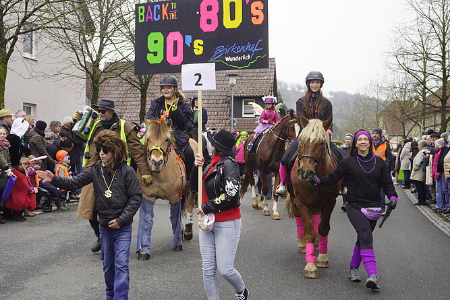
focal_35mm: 52
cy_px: 174
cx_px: 197
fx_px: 650
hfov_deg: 38.1
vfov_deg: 26.0
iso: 100
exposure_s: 1/80
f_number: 5.6
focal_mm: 37
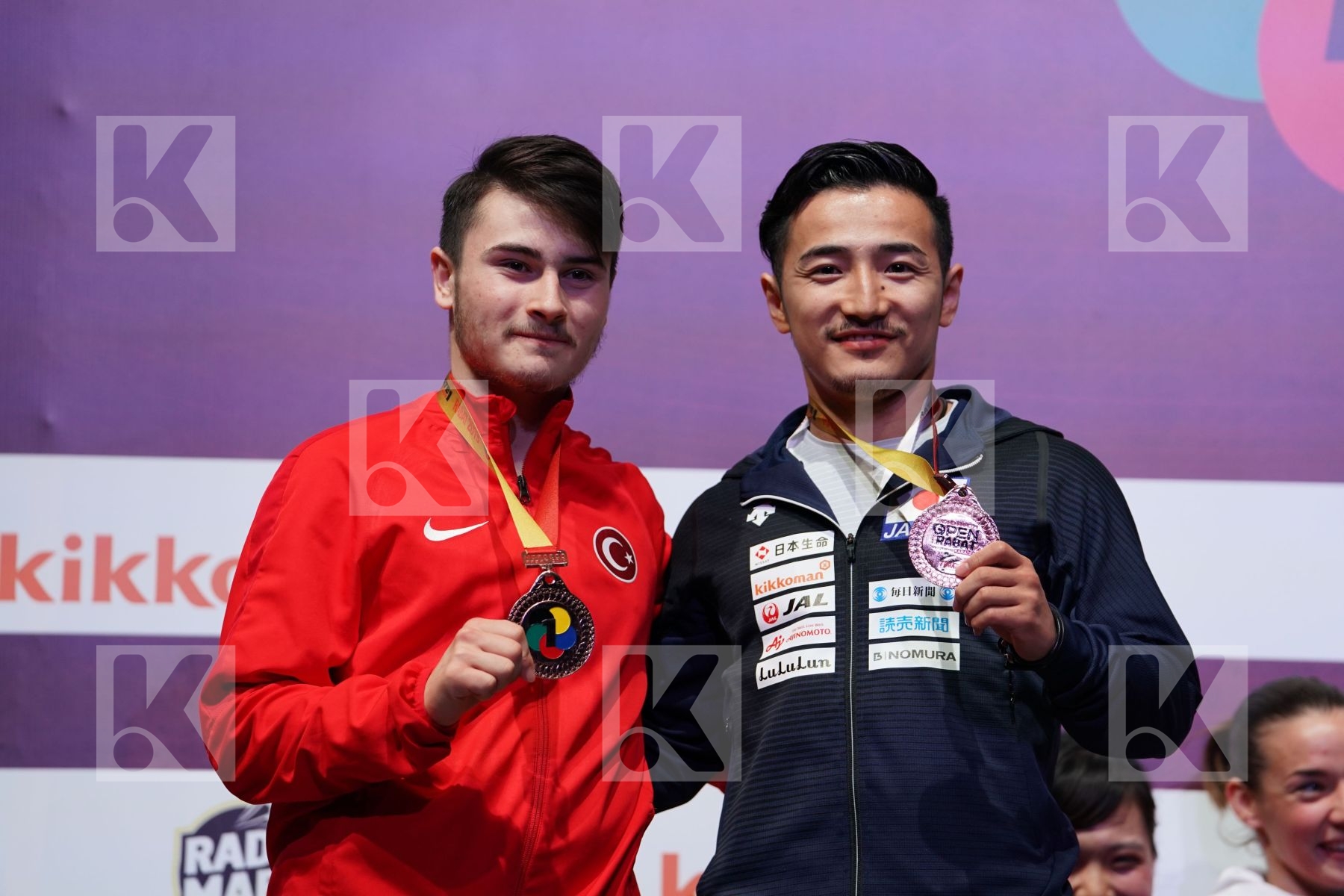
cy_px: 448
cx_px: 672
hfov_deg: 12.0
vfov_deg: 8.0
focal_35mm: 171
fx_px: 6384
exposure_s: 1/250
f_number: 3.5
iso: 1000
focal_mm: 171
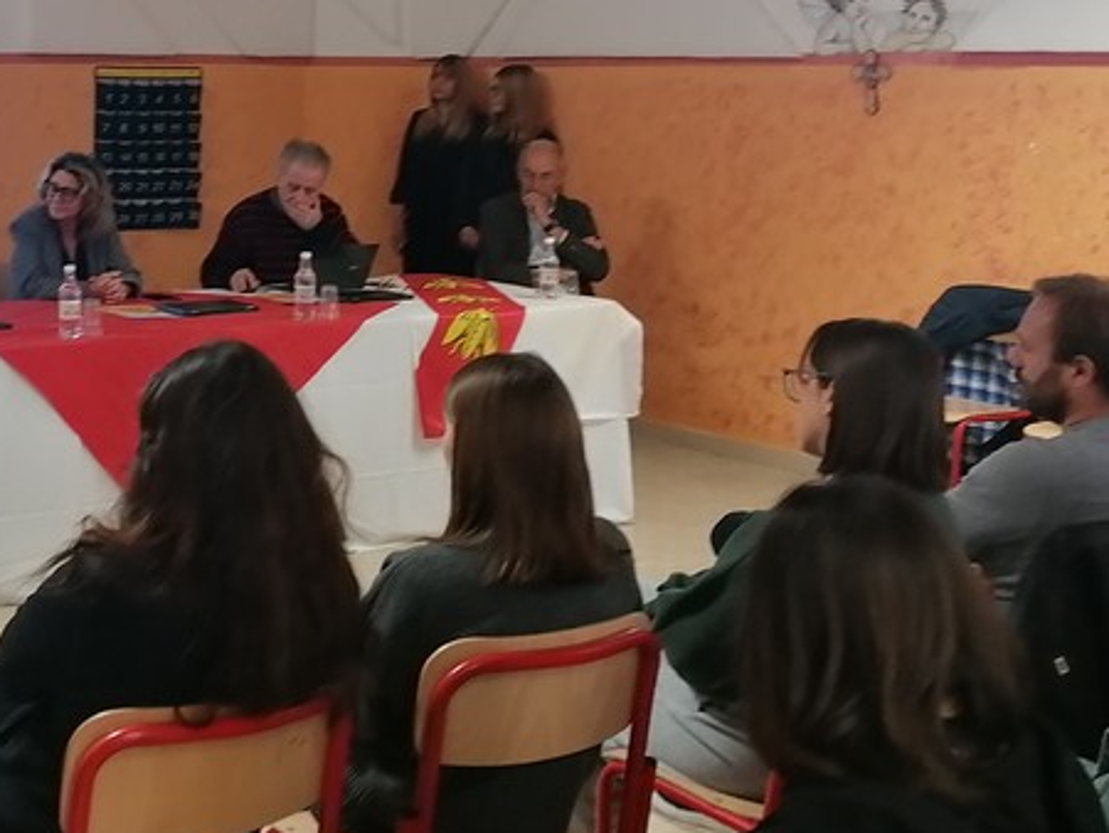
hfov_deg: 31.1
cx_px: 173
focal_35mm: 60
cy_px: 192
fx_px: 1923
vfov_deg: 24.1
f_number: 1.8
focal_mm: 4.75
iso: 160
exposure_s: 1/50
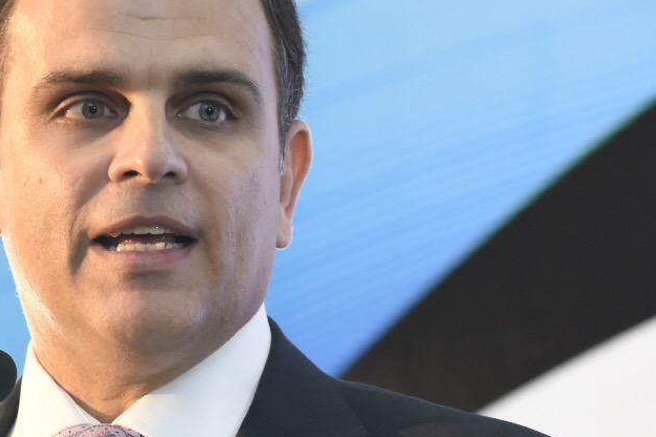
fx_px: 9220
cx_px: 303
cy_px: 429
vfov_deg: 2.7
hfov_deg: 4.1
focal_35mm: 506
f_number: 4.8
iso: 800
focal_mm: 130
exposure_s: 1/80
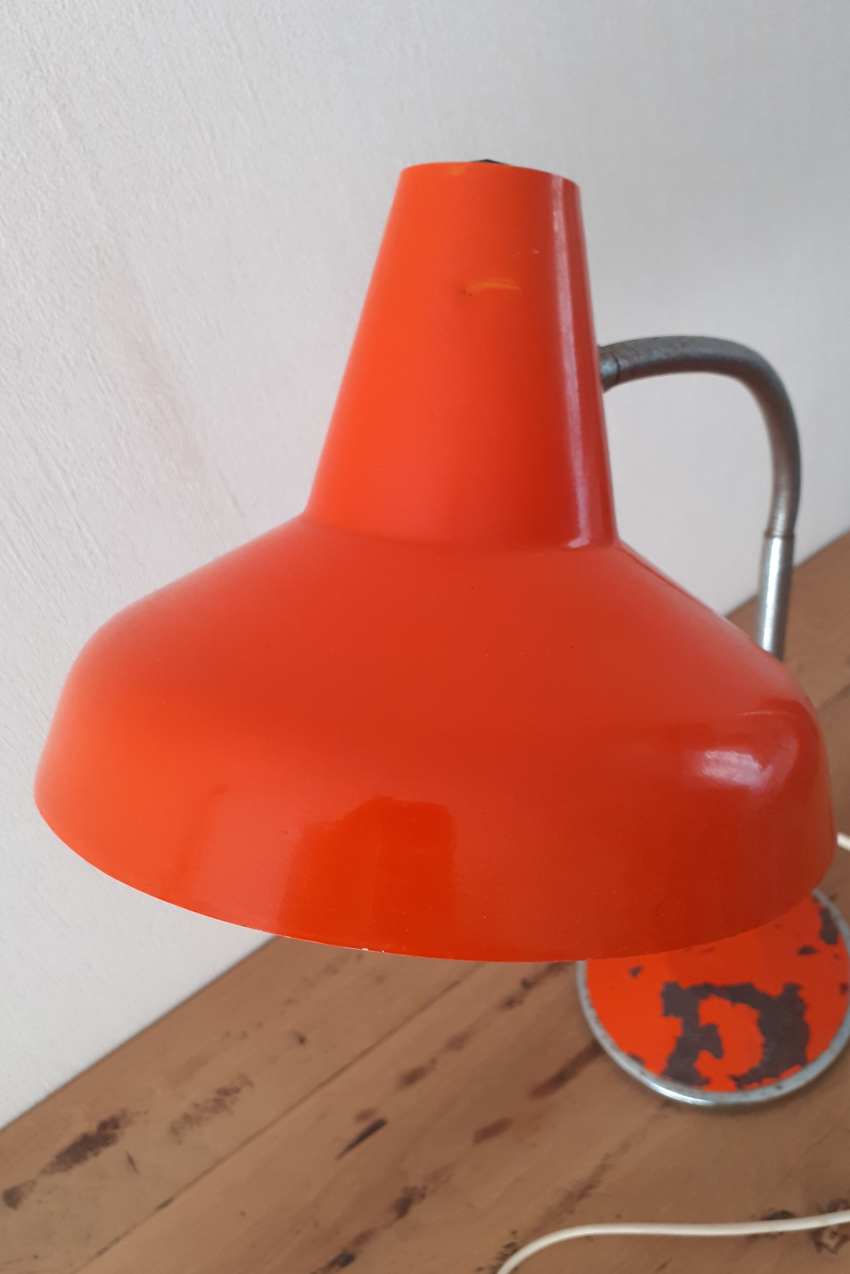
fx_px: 1027
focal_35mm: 29
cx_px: 466
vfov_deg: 63.7
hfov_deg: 44.9
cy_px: 640
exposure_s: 1/50
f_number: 1.9
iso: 100
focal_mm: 3.6
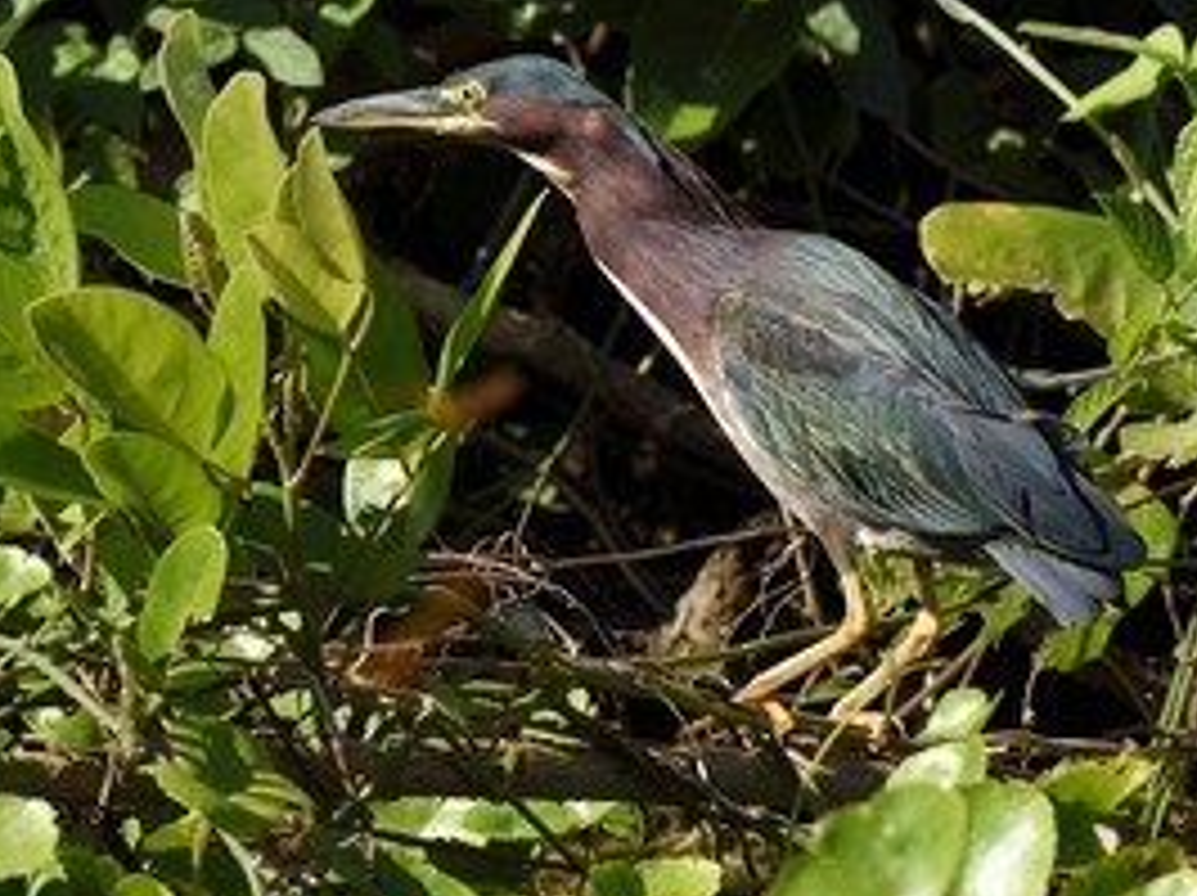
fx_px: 10503
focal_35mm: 304
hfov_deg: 6.5
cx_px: 459
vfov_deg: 4.9
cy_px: 293
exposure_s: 1/500
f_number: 9
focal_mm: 200
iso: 400
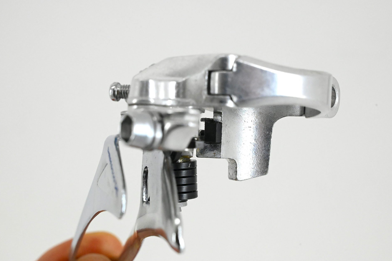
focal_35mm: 71
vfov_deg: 19.2
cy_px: 130
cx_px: 196
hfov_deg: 28.5
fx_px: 773
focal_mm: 70
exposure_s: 1/640
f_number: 13
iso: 10000
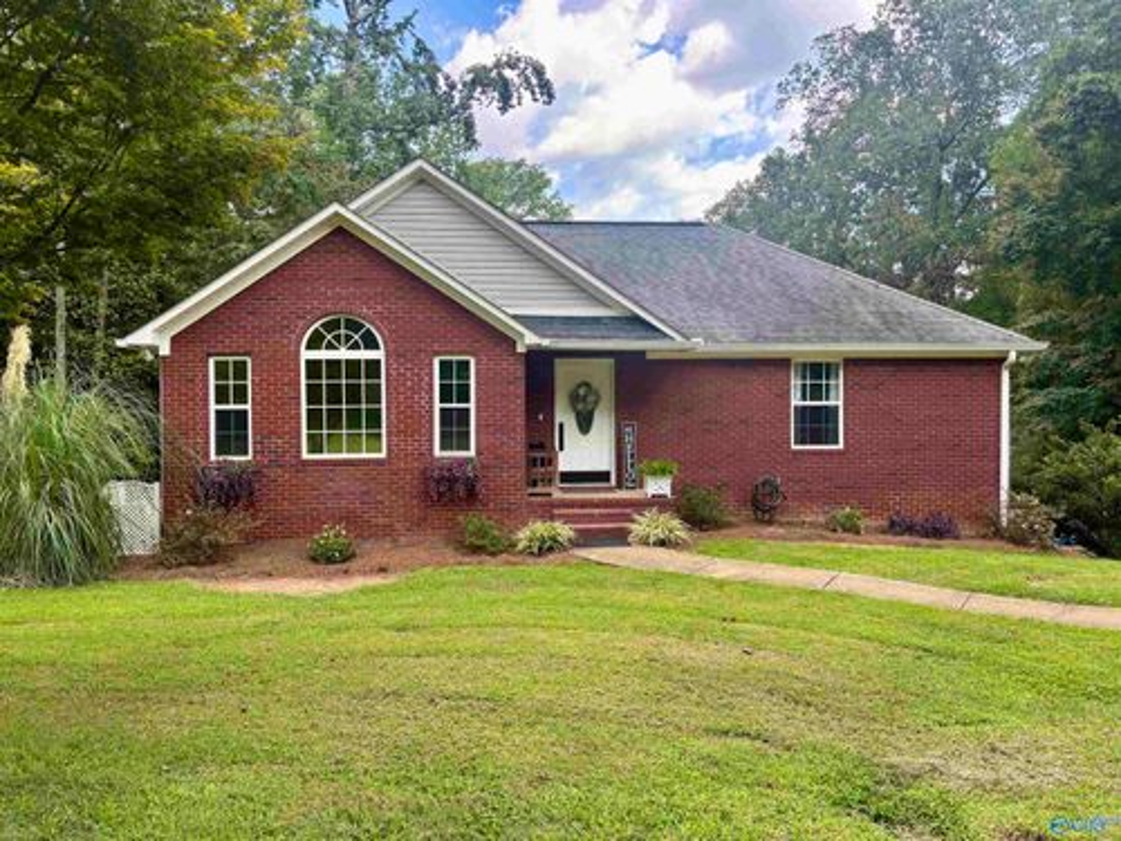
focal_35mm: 26
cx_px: 560
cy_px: 420
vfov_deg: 53.1
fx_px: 842
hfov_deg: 67.3
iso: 40
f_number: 1.6
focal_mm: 5.96
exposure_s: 1/247
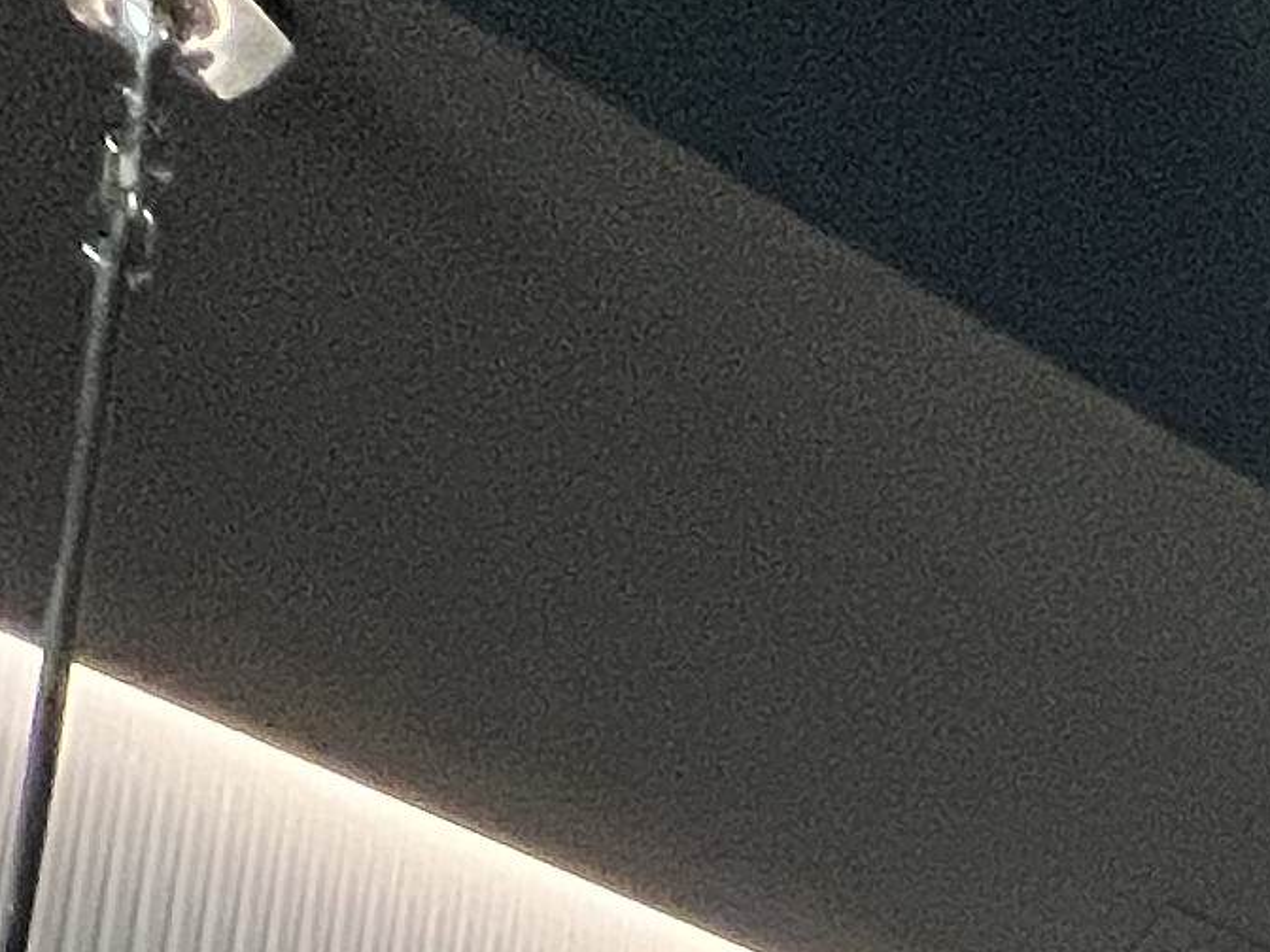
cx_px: 2597
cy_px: 2603
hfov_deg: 17.3
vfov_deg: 12.3
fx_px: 2862
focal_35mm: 78
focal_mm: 1.57
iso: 320
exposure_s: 1/60
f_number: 1.8
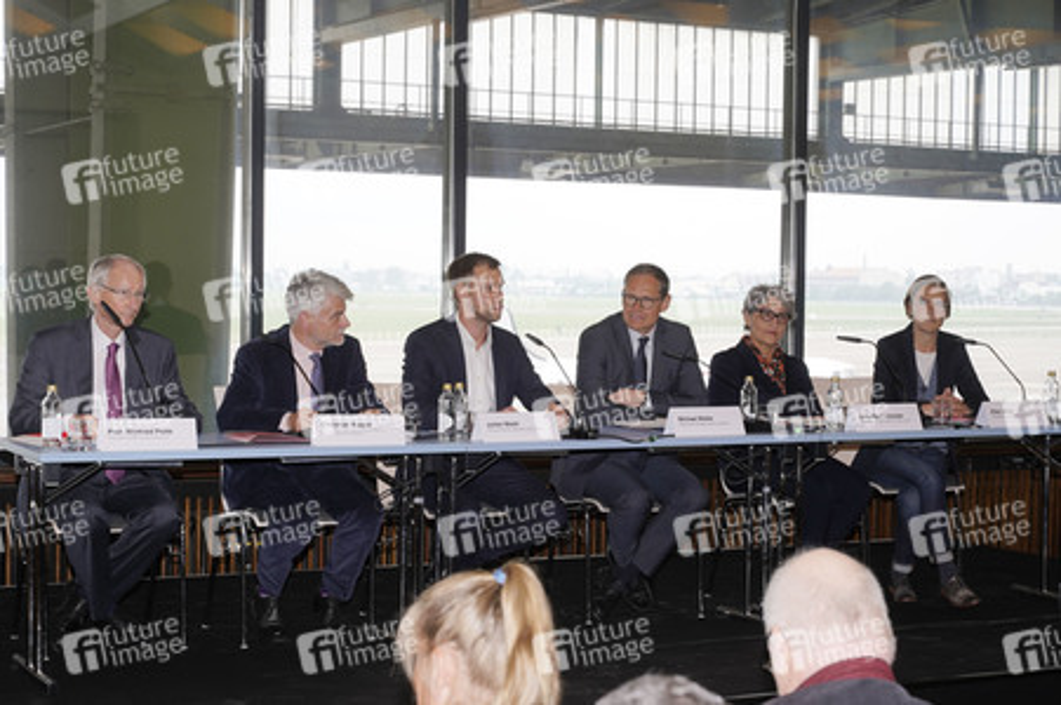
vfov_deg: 20.3
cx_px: 530
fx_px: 1973
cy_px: 352
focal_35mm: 67
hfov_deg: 30.1
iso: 320
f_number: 8
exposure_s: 1/80
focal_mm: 67
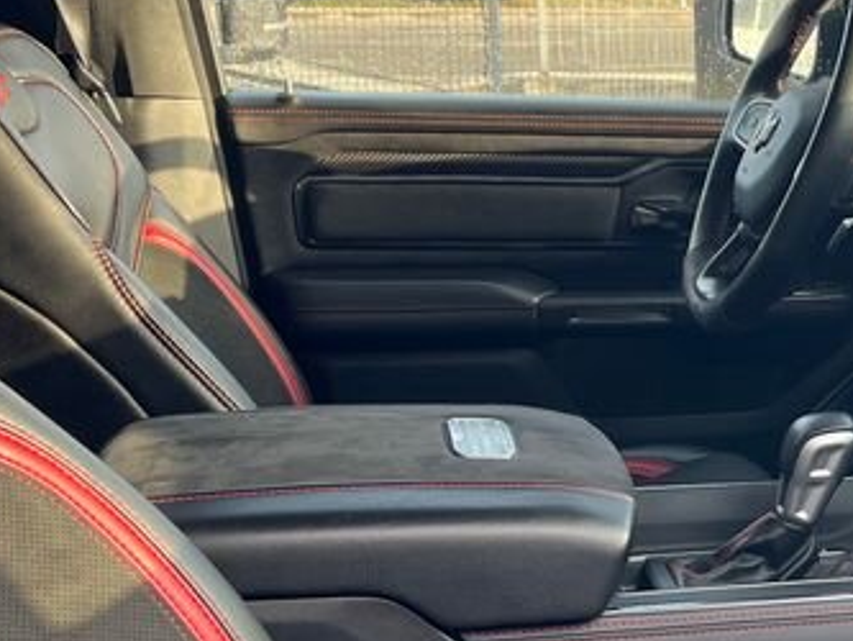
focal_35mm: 80
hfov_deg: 23.1
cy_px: 462
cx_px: 912
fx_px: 1972
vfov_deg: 18.4
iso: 32
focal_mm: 5.1
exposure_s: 1/122
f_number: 1.6
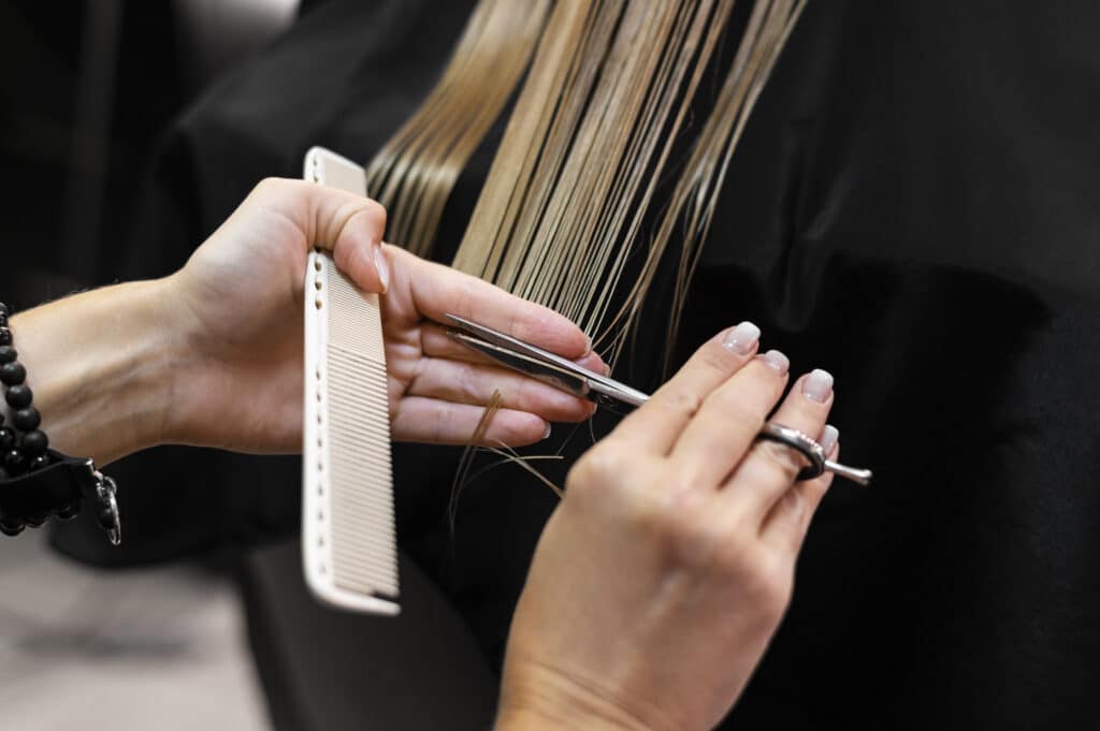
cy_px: 366
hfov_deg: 39.6
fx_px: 1527
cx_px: 550
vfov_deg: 26.9
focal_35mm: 50
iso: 640
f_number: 2.5
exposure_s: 1/250
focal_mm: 50
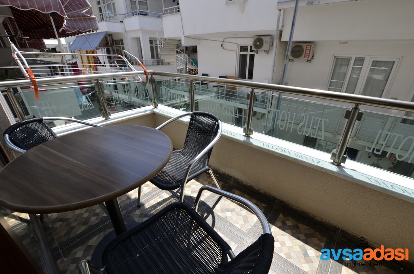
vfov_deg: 77.1
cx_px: 207
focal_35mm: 15
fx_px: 172
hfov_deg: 100.5
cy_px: 137
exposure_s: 1/250
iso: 100
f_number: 8
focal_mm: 10
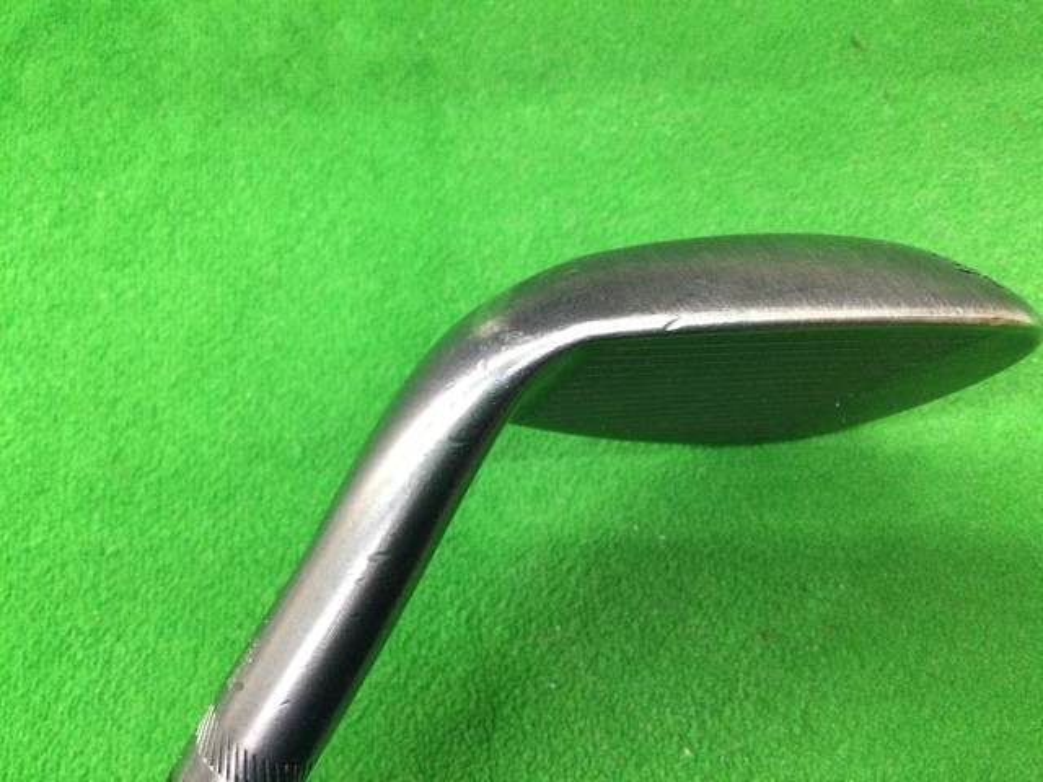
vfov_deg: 45.4
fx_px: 934
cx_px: 522
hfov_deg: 58.4
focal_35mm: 31
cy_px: 391
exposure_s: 1/30
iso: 200
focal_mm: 3.3
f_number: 2.4
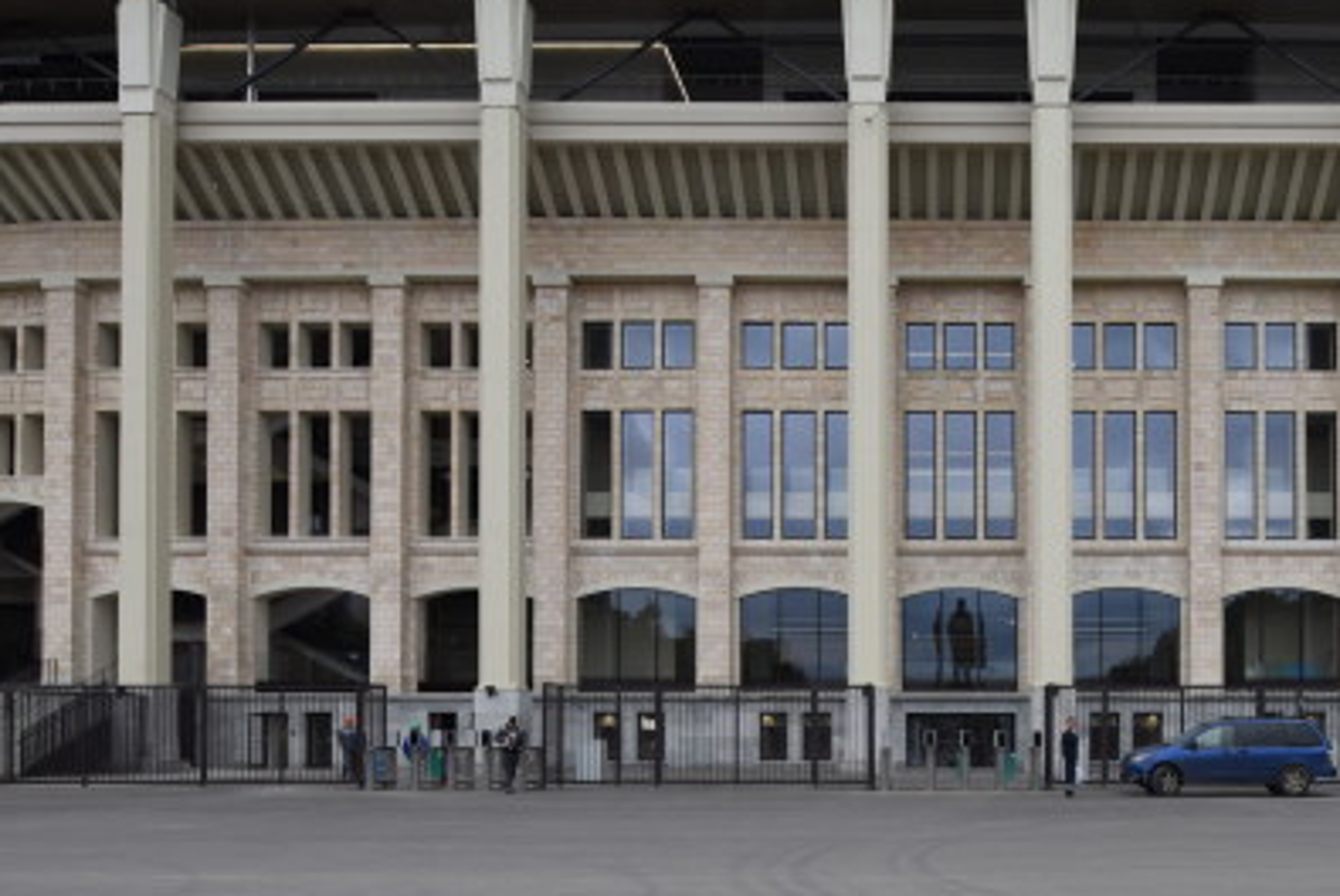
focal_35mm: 36
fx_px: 1341
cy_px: 268
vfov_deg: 36.4
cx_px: 969
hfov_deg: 51.3
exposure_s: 1/160
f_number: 8
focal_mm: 24
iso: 200
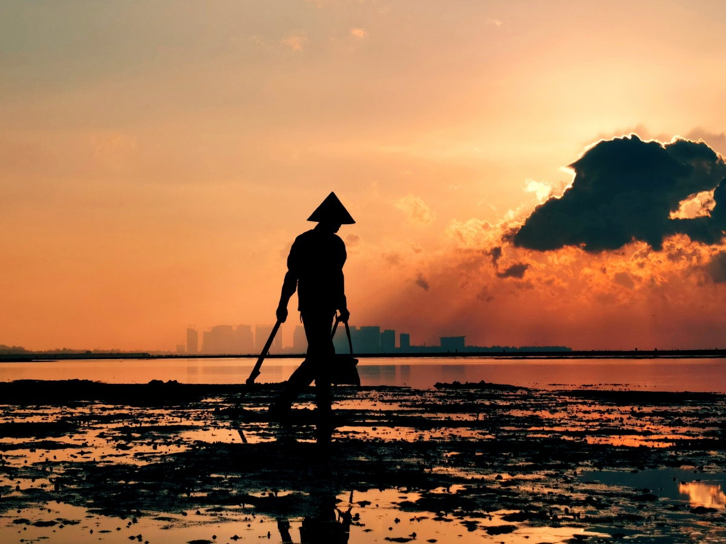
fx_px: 1321
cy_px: 272
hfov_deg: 30.7
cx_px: 363
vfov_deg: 23.3
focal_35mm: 63
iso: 50
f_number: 1.6
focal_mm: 5.56
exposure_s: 1/11364
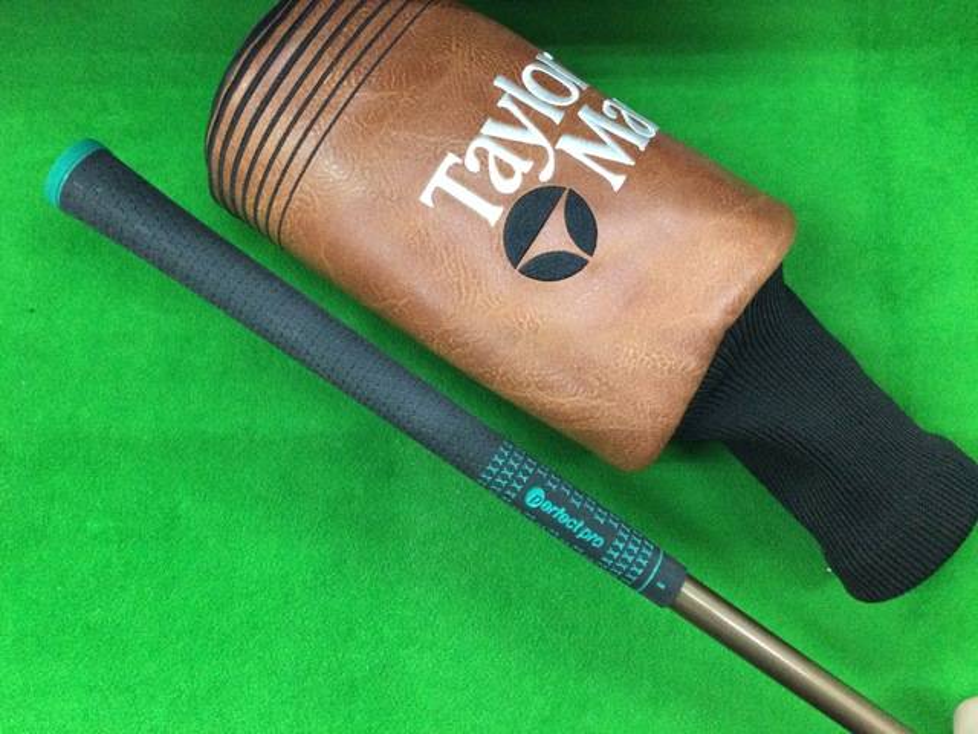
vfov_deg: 45.4
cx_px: 489
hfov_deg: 58.4
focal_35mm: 31
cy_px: 367
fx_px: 876
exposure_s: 1/30
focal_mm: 3.3
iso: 200
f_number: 2.4
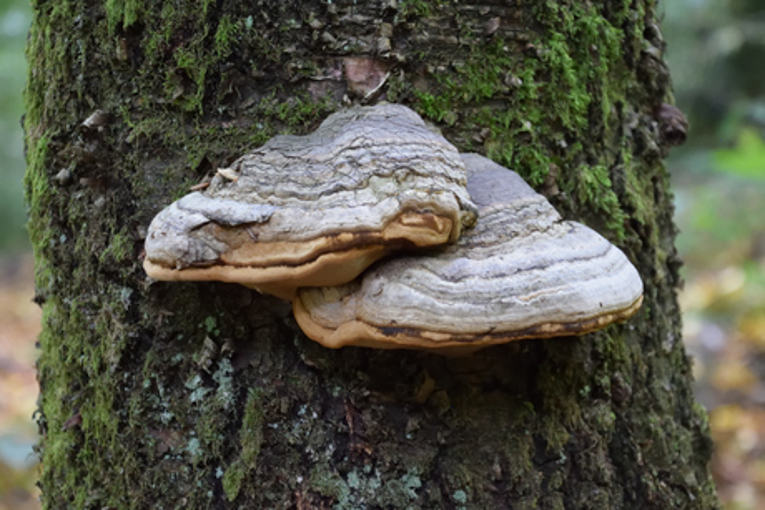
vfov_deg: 13.8
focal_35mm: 99
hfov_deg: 20.6
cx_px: 382
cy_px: 255
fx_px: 2104
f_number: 5.3
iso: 3200
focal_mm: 66
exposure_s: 1/40
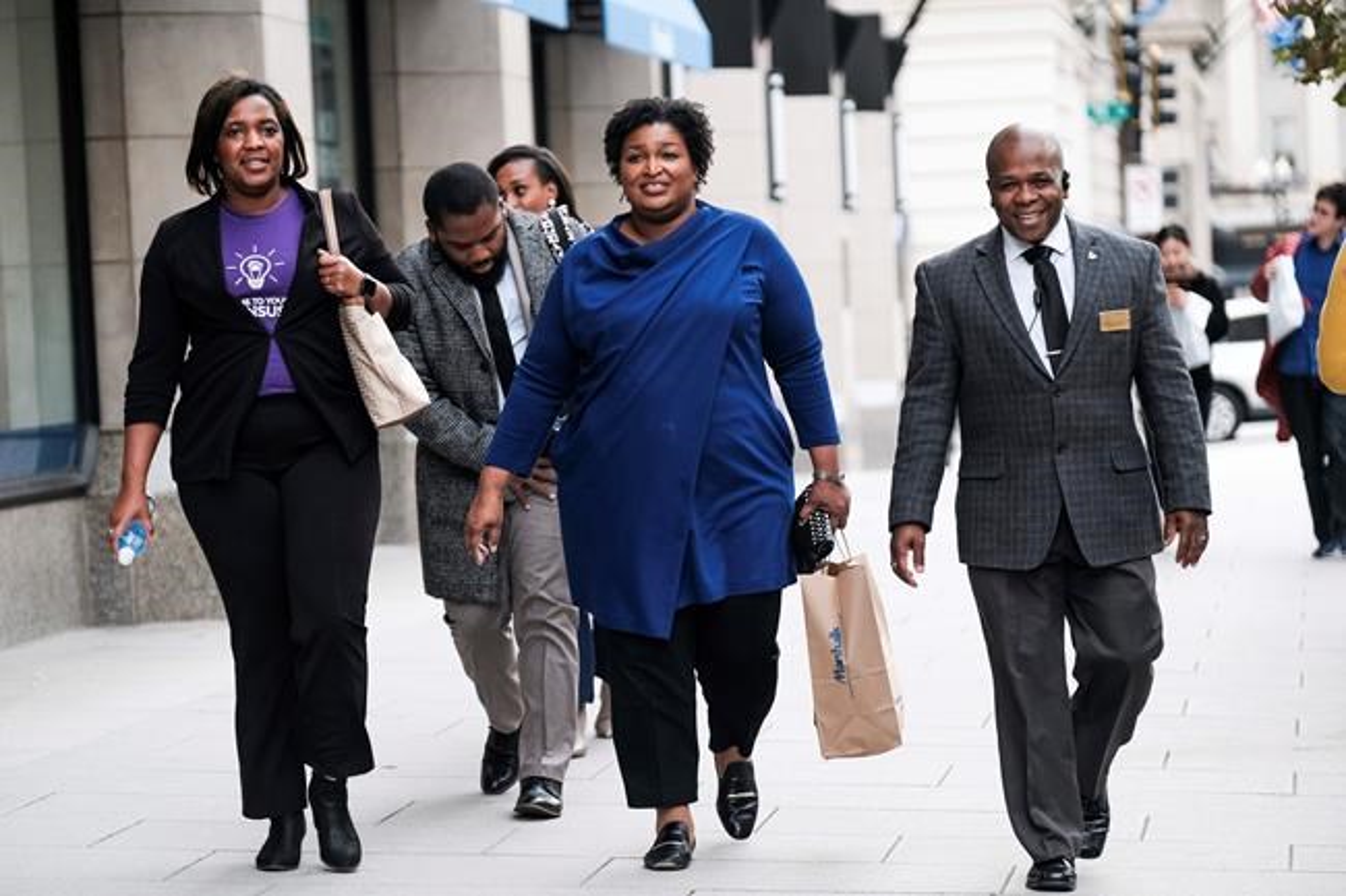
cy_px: 448
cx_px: 673
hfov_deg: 14.0
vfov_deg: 9.3
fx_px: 5494
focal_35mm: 147
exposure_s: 1/500
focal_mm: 98.2
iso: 640
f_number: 2.8
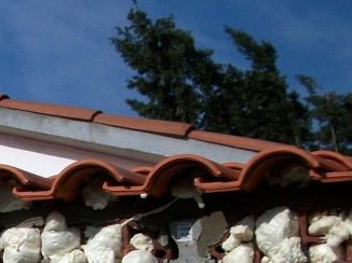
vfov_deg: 10.9
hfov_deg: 14.4
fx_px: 1311
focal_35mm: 129
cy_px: 446
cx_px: -148
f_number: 8.8
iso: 80
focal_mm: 6.3
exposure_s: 1/500
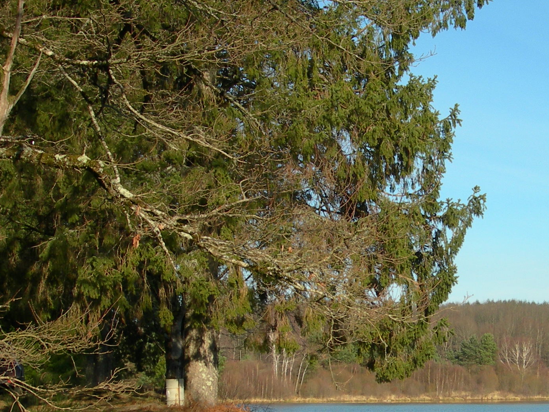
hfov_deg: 22.9
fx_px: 1332
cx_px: 457
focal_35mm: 84
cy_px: 293
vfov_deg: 17.5
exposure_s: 1/467
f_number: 4.8
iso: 50
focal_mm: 7.8
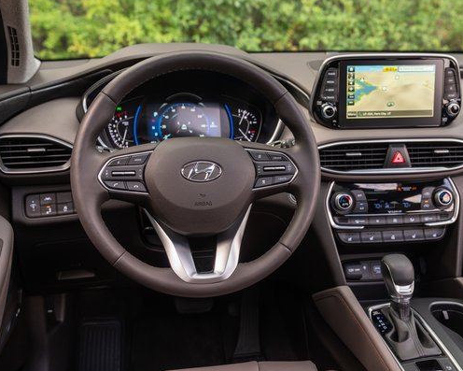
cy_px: 185
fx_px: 576
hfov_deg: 43.7
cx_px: 260
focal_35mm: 42
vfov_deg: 35.7
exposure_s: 1/40
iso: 200
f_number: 4.5
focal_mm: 37
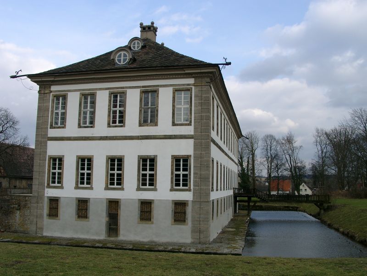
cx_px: 184
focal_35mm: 34
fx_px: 360
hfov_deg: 54.0
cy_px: 138
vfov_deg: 41.8
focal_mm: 7.13
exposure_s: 1/405
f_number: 4
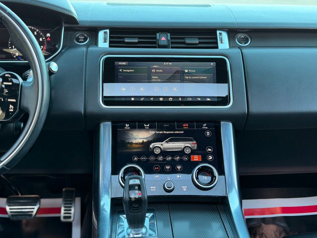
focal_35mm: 48
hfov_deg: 39.7
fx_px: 440
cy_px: 119
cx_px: 158
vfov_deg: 30.3
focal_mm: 6.76
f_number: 1.78
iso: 100
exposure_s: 1/65
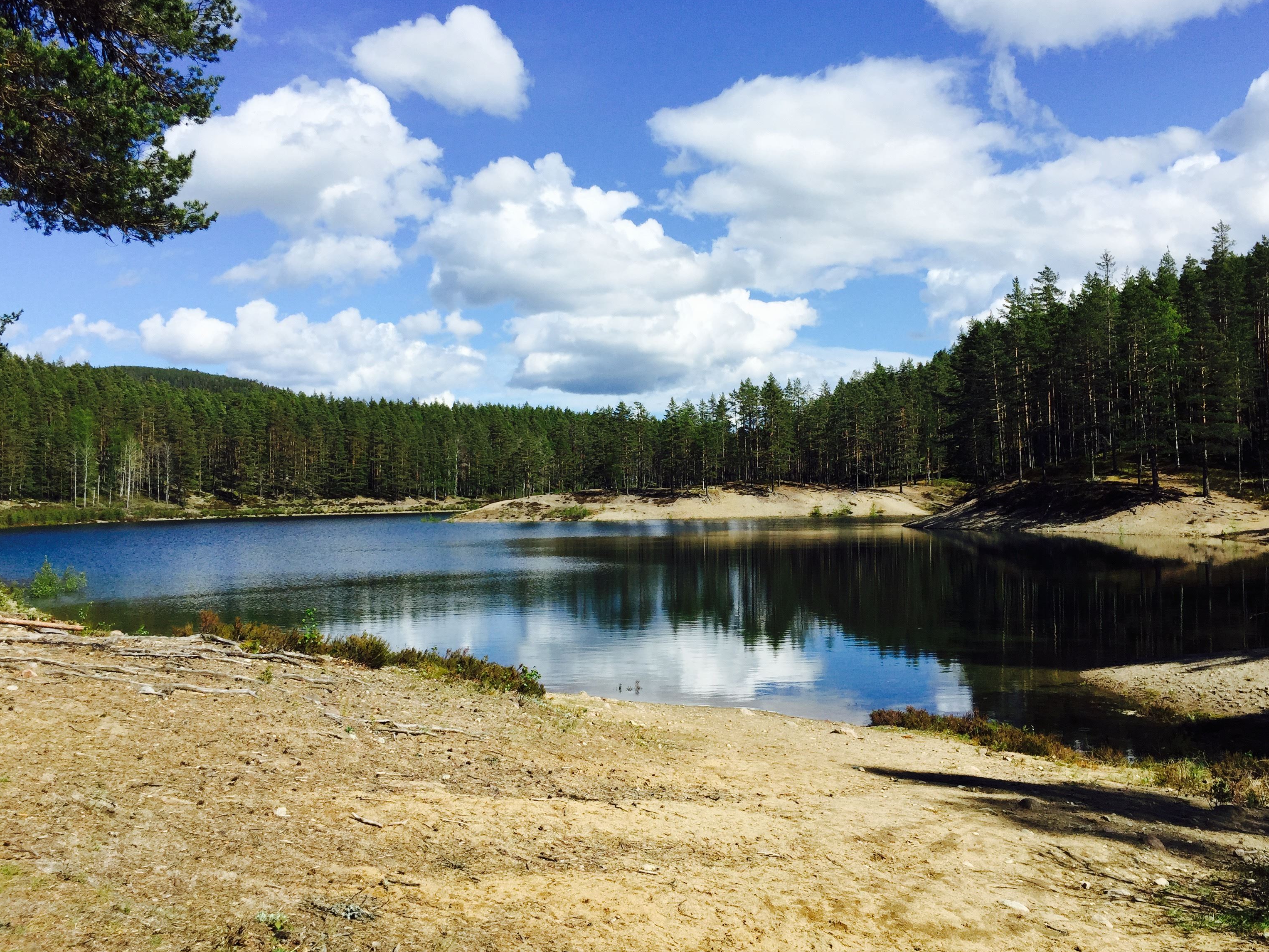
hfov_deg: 58.3
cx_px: 667
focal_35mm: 31
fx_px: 1136
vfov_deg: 45.4
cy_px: 451
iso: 32
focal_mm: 4.15
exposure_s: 1/3049
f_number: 2.2
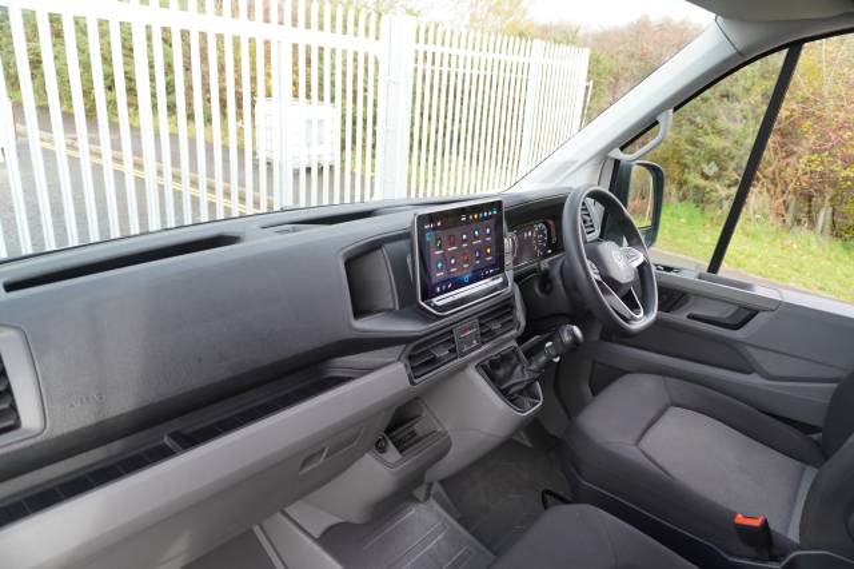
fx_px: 569
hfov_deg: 73.8
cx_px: 427
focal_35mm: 24
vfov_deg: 53.1
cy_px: 284
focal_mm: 16
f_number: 4
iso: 500
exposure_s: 1/60
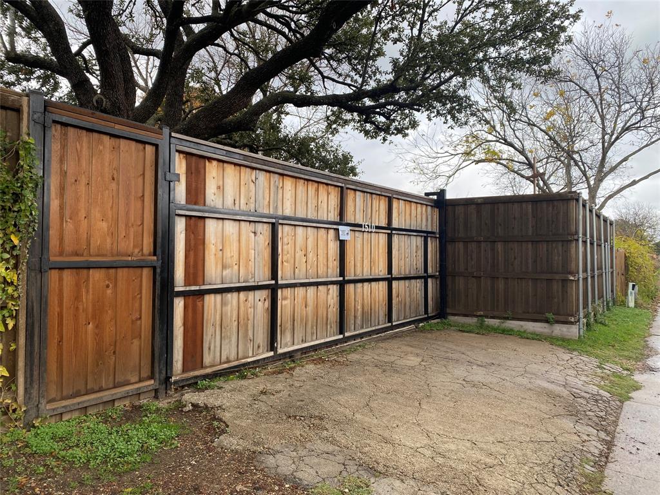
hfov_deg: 67.3
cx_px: 330
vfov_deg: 53.1
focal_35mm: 26
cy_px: 248
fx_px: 496
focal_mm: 4.25
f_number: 1.8
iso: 32
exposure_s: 1/479
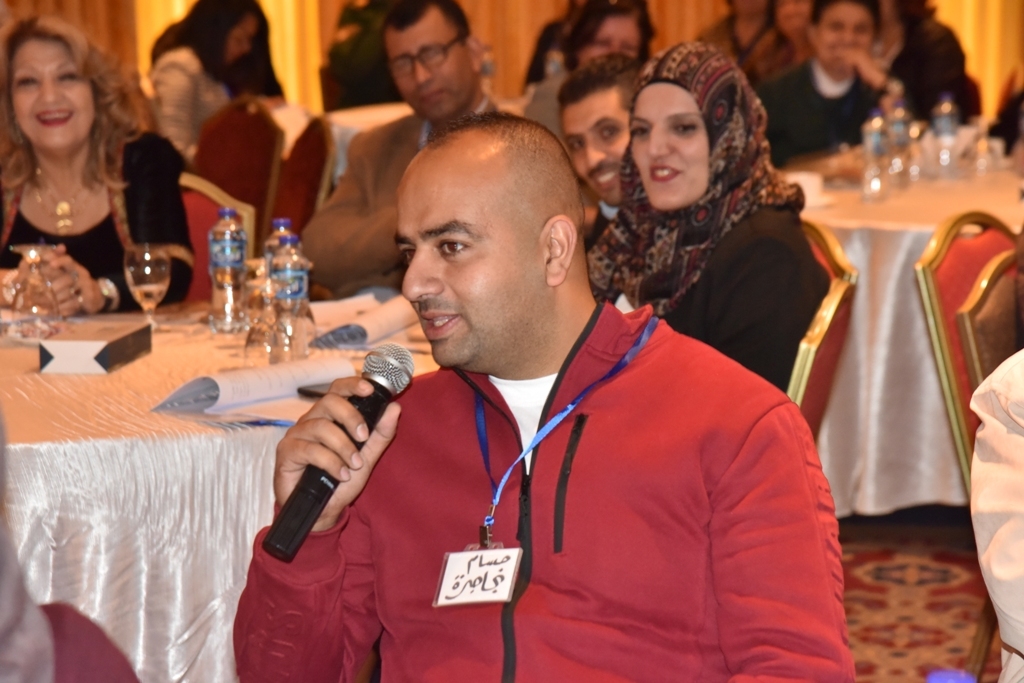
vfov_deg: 12.5
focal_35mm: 110
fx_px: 3129
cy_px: 342
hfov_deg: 18.6
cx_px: 512
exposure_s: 1/60
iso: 2500
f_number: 6.3
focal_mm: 110
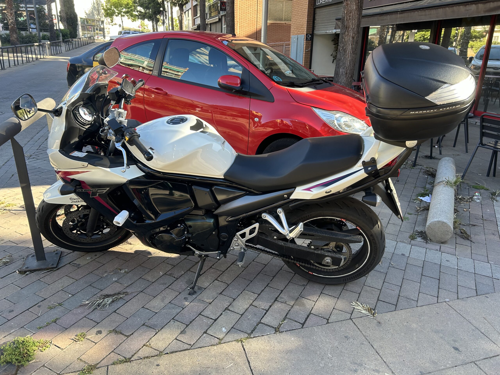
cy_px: 188
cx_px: 250
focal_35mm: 26
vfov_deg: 53.1
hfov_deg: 67.3
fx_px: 376
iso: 40
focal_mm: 5.7
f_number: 1.5
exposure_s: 1/221
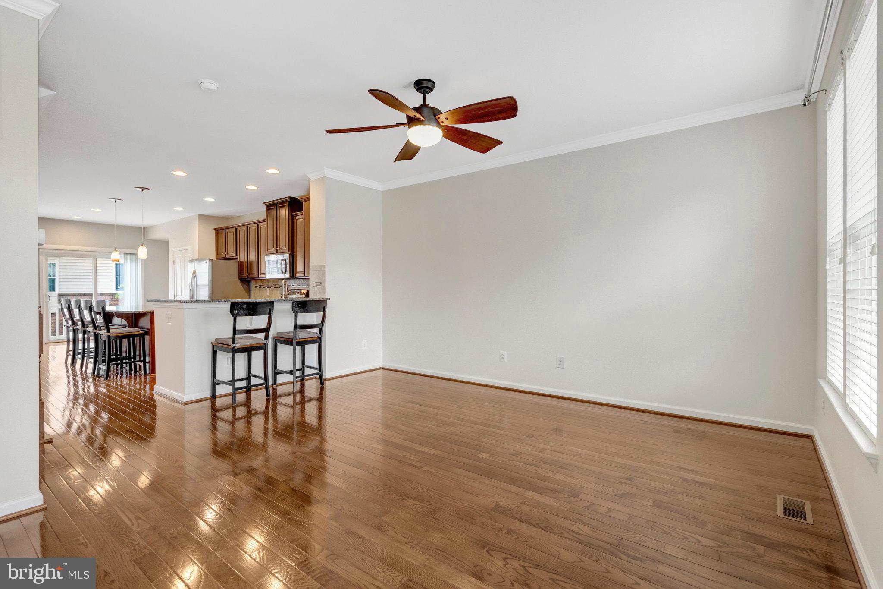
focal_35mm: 16
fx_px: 392
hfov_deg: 96.7
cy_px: 294
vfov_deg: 73.7
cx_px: 442
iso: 1250
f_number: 8
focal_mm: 16
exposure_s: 1/30
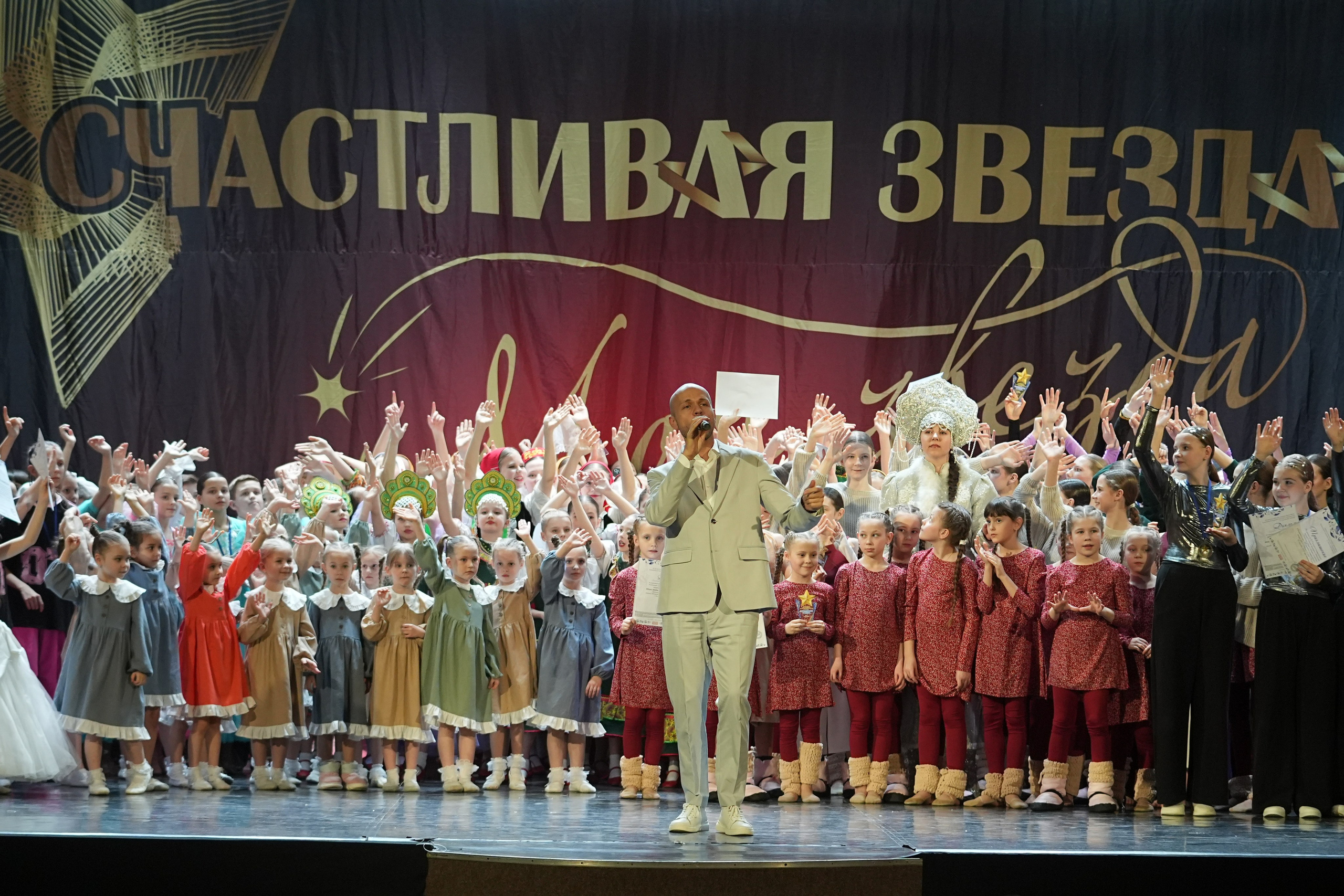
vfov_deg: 11.9
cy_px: 448
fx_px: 4293
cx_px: 672
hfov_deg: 17.8
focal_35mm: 115
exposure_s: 1/400
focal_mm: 77
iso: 2000
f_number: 2.8
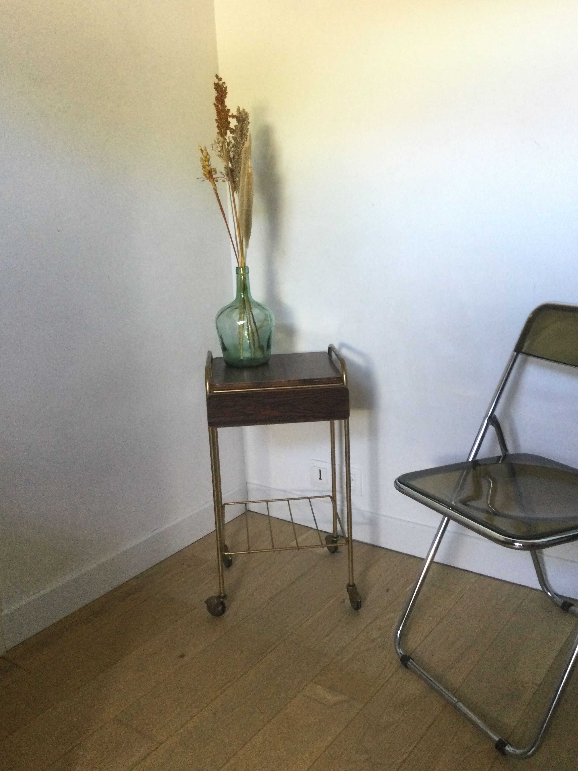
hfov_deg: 42.9
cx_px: 296
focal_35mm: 33
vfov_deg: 55.3
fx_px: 735
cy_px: 369
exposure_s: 1/33
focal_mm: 3.3
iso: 200
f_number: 2.4
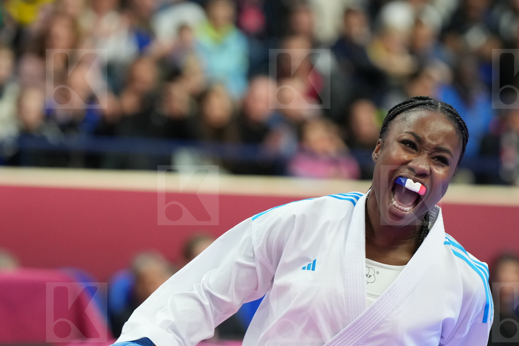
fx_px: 4453
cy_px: 196
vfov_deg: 4.4
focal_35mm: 309
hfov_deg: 6.7
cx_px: 300
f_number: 2.8
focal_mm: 159
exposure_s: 1/1000
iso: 2500
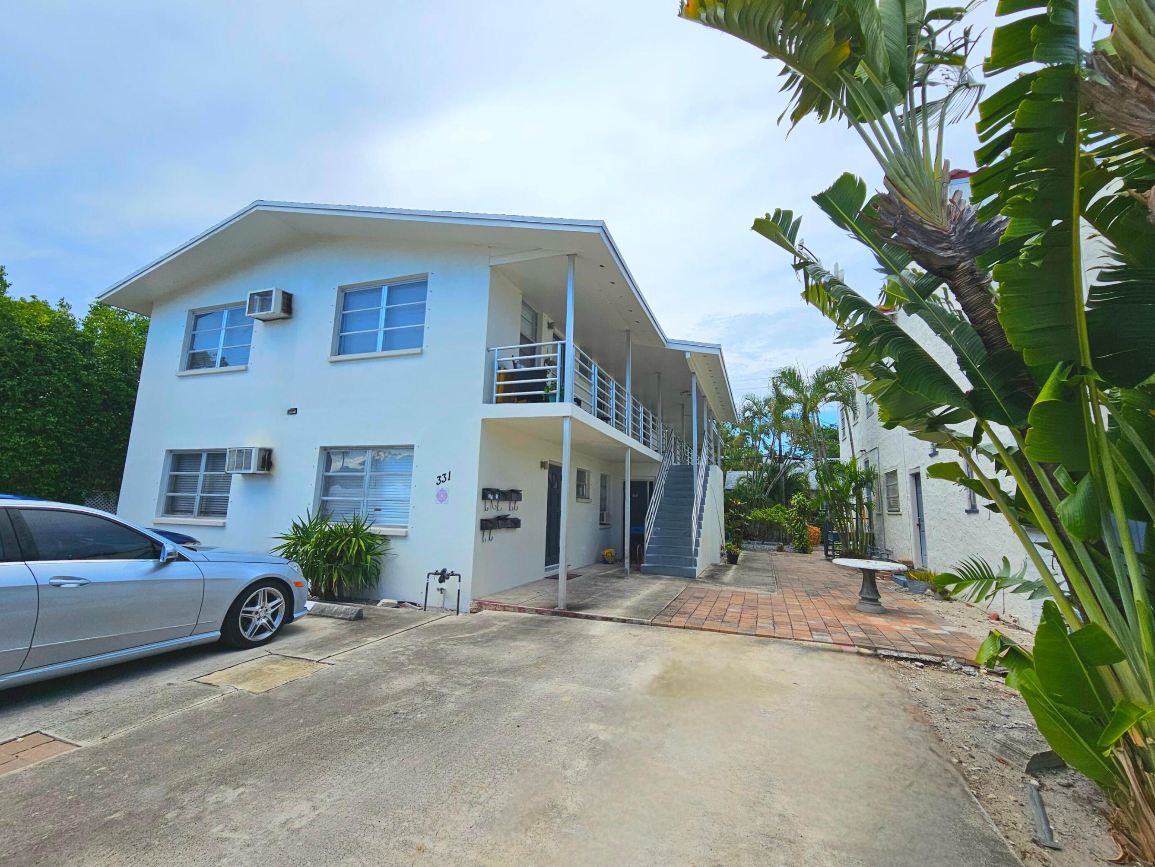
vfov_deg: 85.7
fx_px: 467
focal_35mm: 14
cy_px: 419
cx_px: 569
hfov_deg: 102.1
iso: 50
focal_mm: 2.2
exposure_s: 1/1667
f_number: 2.2
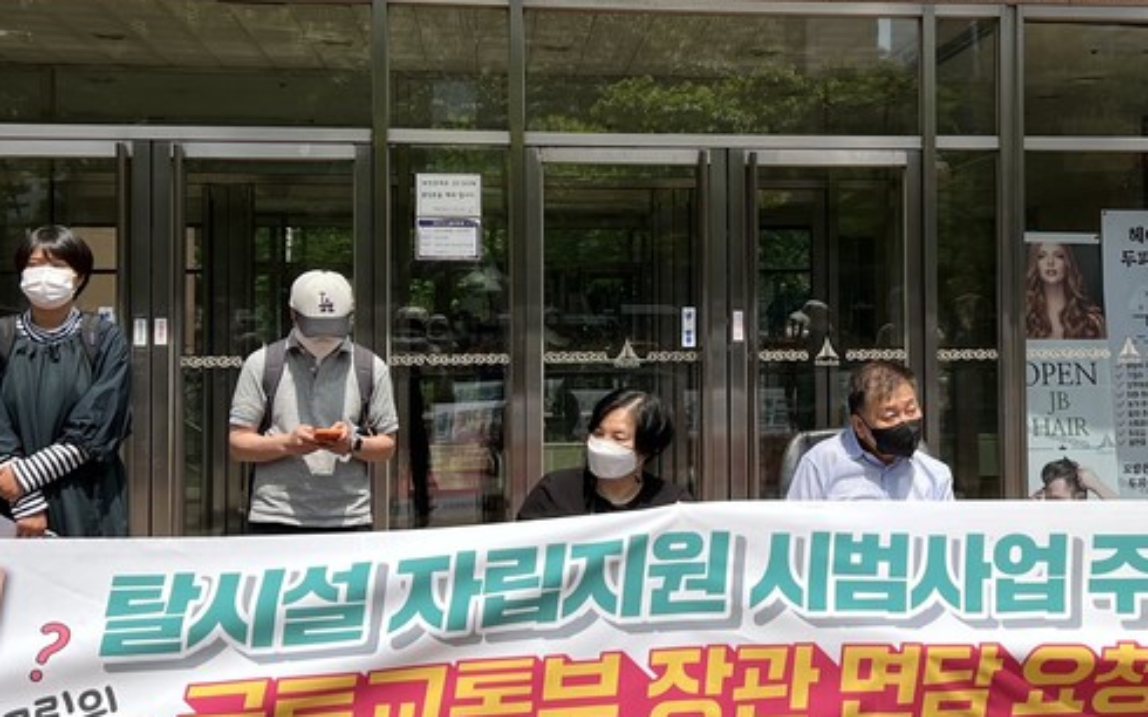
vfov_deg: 23.9
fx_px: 1689
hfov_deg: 37.2
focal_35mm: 54
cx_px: 745
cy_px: 265
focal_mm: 5.7
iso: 50
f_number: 1.5
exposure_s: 1/3704
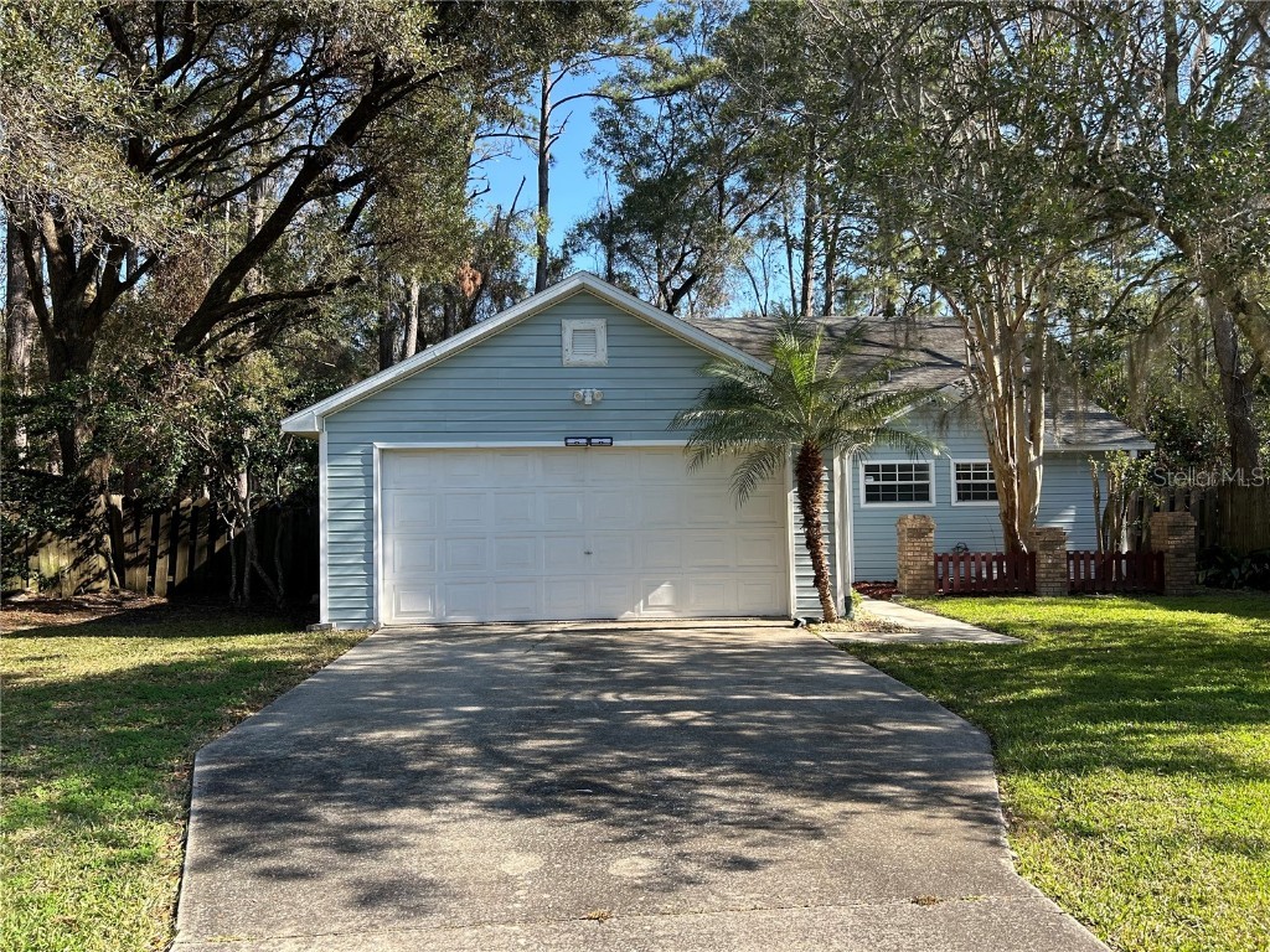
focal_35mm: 26
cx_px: 635
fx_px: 954
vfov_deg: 53.1
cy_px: 476
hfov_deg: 67.3
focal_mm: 5.7
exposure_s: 1/1124
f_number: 1.5
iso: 50
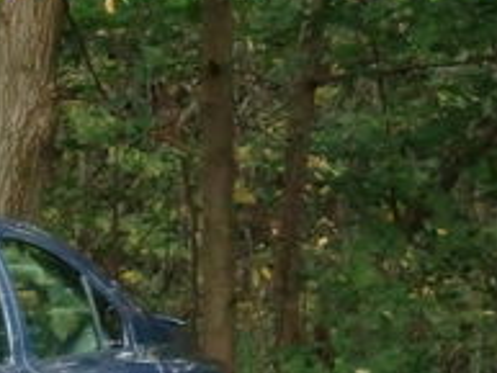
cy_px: 517
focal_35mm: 348
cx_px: -304
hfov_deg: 5.6
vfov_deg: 4.3
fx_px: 5000
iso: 800
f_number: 5
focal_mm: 18.8
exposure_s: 1/80
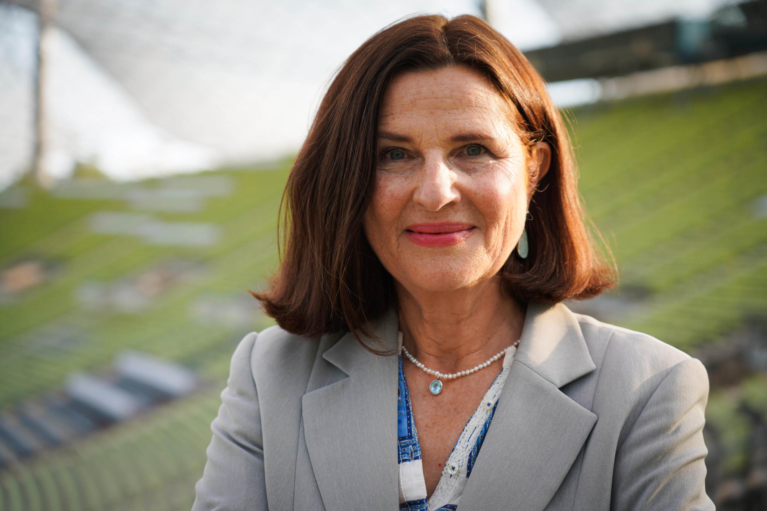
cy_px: 256
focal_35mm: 80
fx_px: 1705
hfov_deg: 25.4
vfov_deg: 17.1
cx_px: 384
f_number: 4
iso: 100
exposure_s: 1/200
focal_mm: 80
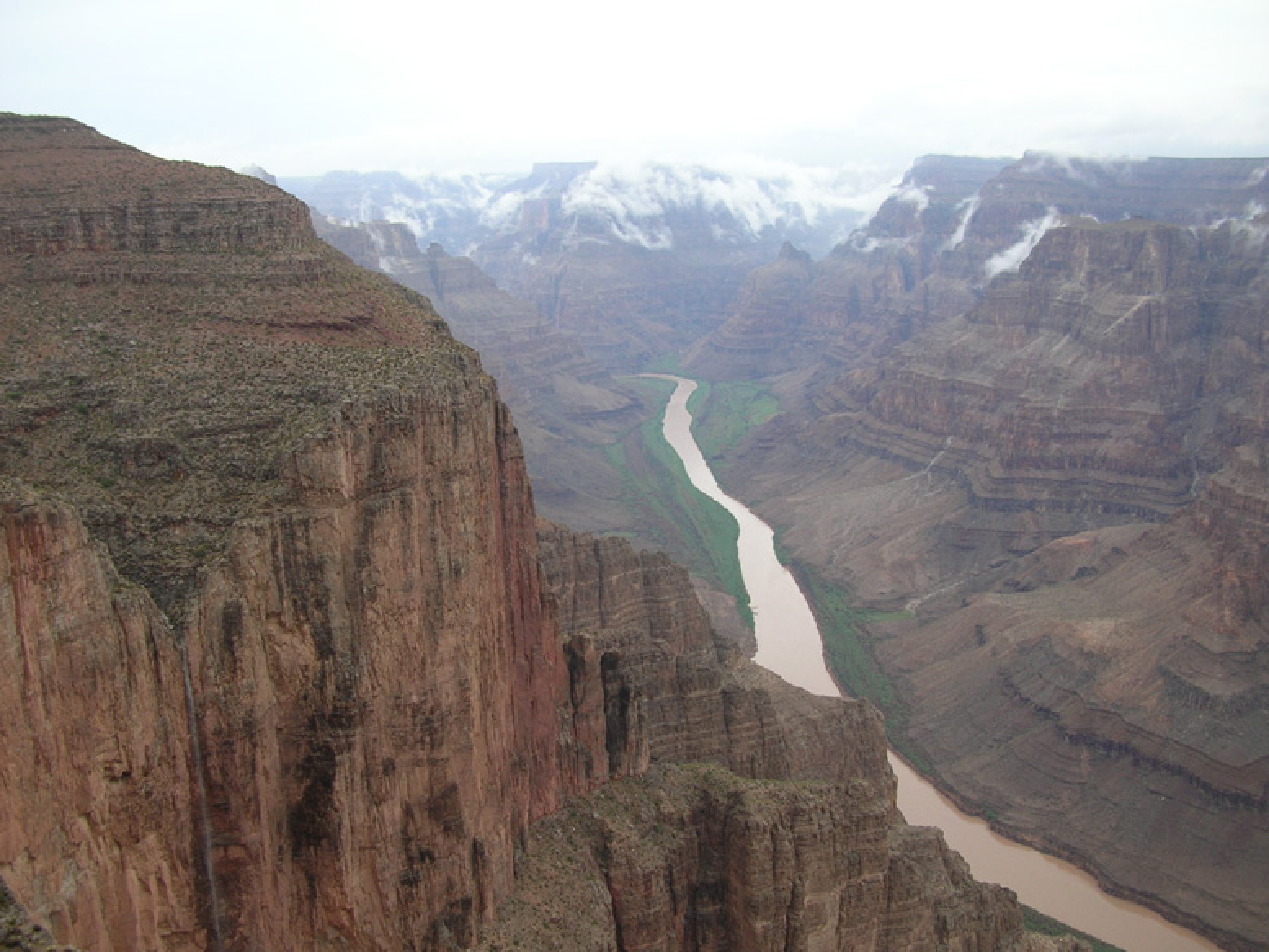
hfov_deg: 51.3
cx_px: 632
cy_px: 476
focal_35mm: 36
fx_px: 1320
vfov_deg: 39.7
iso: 50
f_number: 2.8
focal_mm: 5.8
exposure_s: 1/198
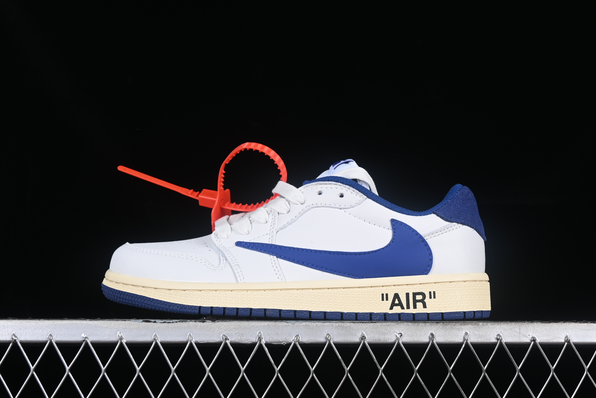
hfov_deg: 27.0
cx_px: 298
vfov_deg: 18.2
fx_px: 1242
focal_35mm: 75
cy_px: 199
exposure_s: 1/100
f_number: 8
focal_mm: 50
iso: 160
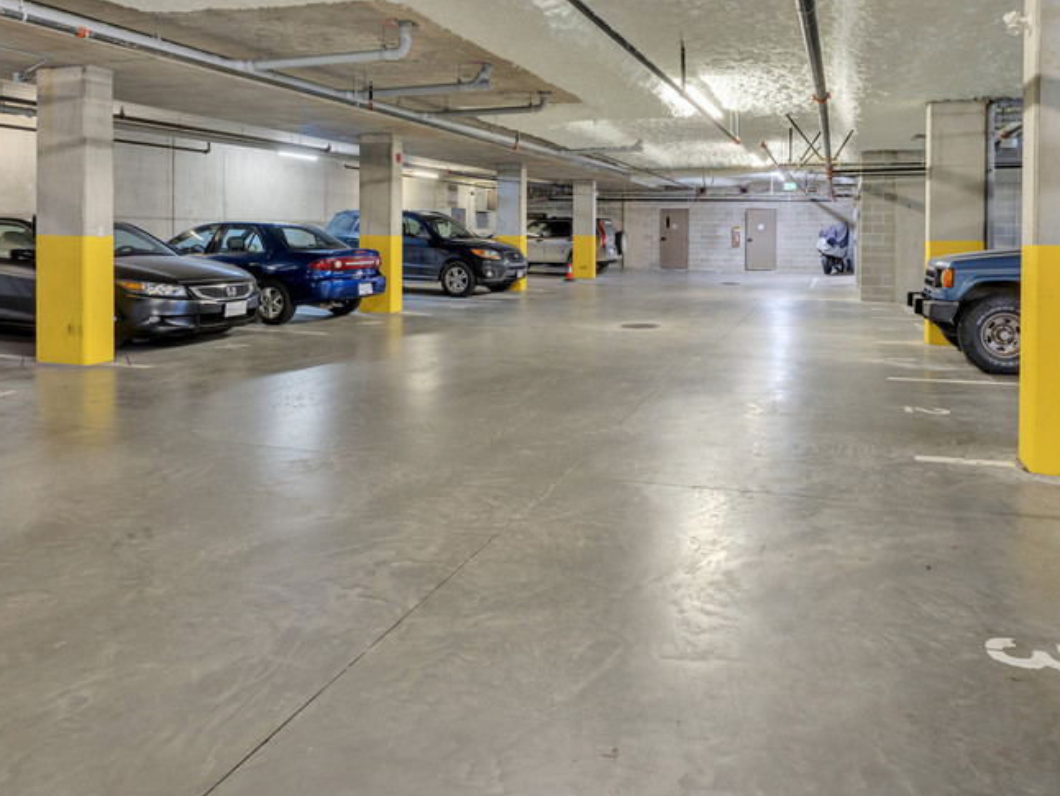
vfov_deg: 55.1
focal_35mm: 24
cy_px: 235
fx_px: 735
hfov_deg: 70.8
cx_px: 635
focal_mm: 14
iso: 400
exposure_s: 1/3.33
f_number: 8
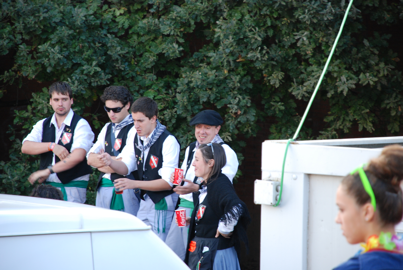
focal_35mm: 202
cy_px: 135
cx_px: 202
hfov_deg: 10.1
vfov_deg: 6.8
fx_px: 2272
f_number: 5.6
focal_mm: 135
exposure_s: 1/60
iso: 400
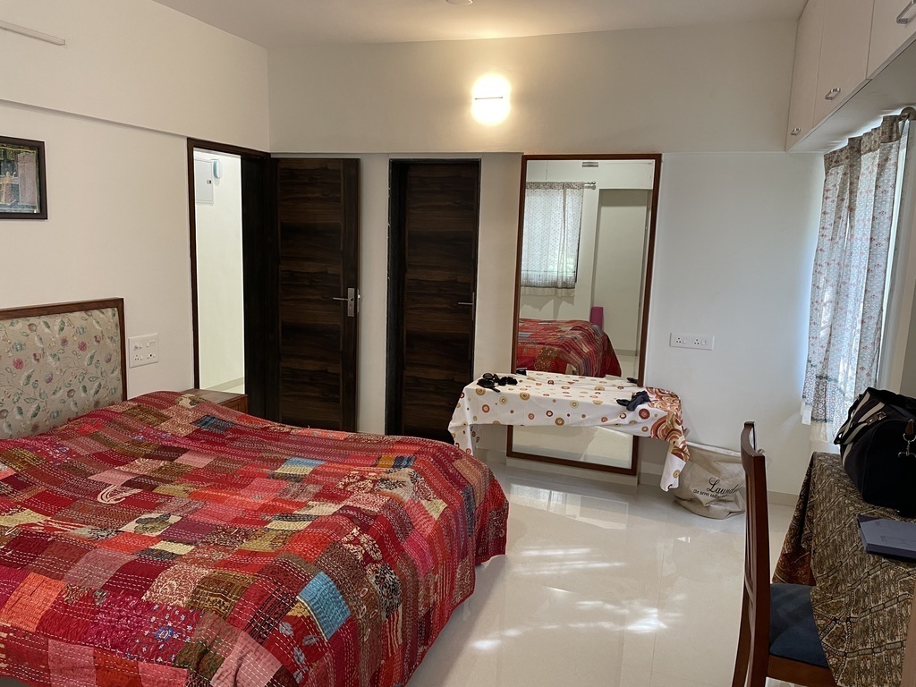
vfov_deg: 53.1
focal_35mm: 26
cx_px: 458
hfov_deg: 67.3
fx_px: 688
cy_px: 344
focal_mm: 4.2
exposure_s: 1/50
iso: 125
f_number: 1.6
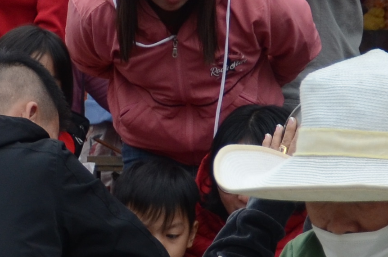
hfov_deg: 5.7
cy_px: 327
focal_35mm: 360
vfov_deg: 3.8
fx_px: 3872
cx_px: -86
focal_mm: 42
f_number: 4.8
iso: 320
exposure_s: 1/640
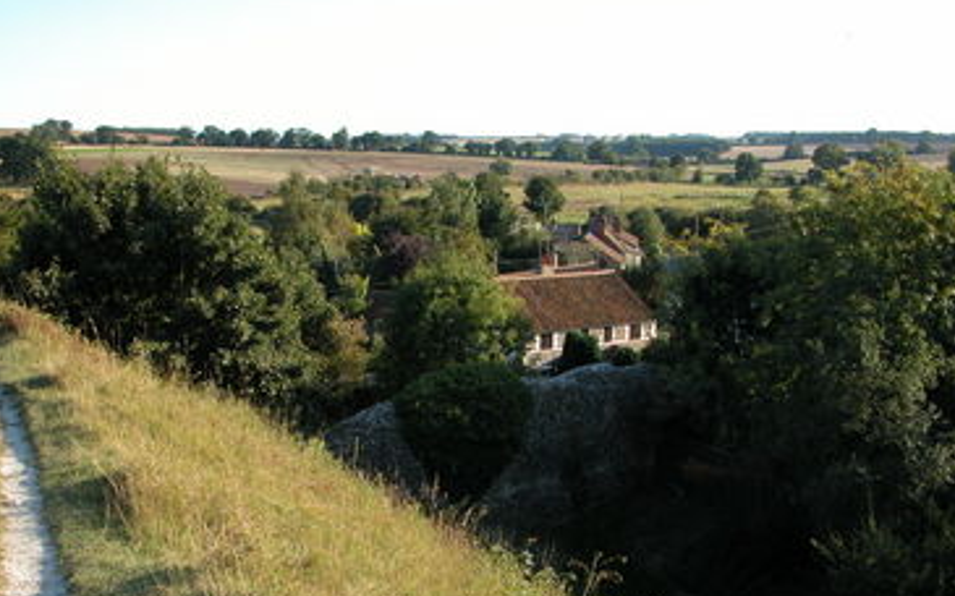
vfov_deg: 29.8
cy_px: 356
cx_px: 437
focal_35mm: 43
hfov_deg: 46.2
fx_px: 1119
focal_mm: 9.5
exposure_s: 1/171
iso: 100
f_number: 5.1
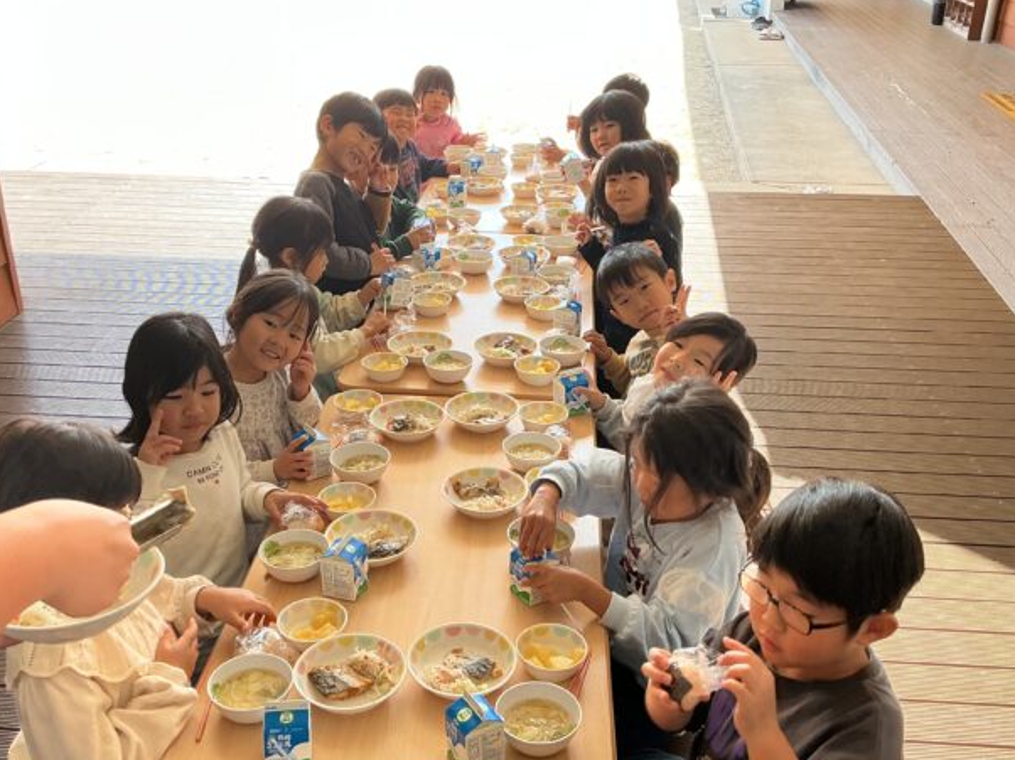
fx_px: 1084
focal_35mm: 37
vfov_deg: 38.6
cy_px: 396
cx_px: 479
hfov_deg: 50.1
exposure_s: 1/120
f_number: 1.8
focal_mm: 3
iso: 20
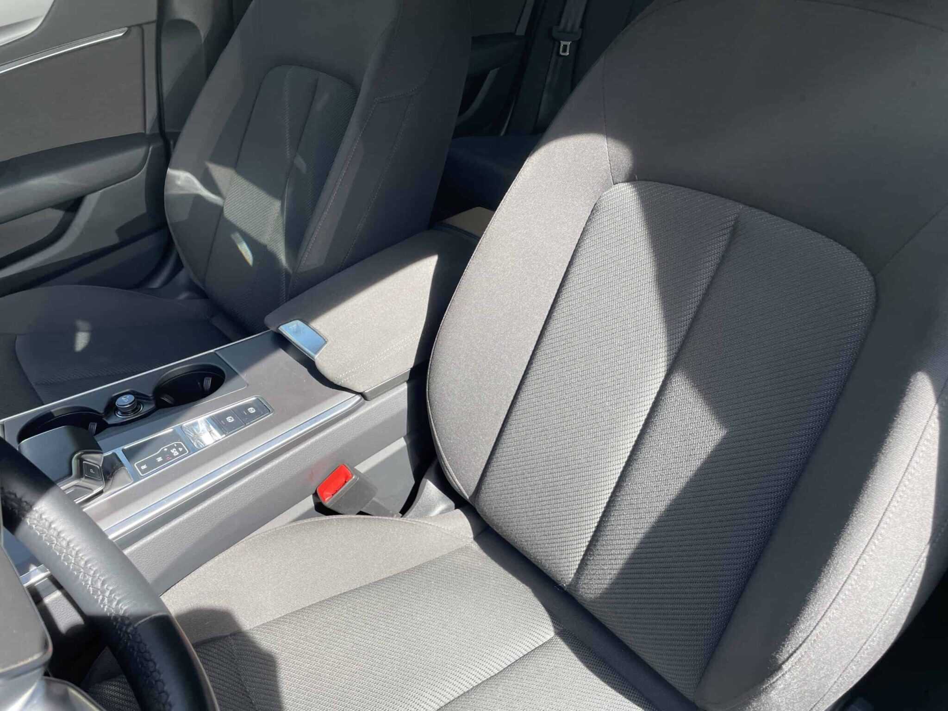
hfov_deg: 67.3
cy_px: 356
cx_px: 474
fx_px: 712
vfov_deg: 53.1
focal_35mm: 26
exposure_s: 1/394
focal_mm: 4.2
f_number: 1.6
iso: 32
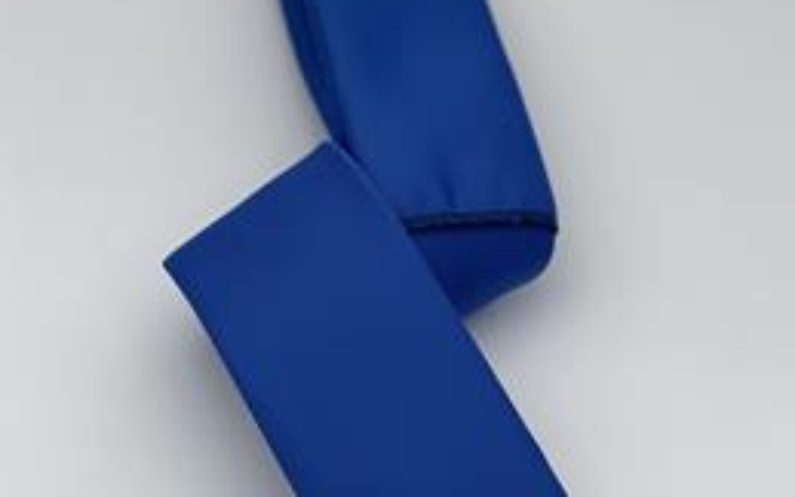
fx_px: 1907
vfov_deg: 14.8
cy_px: 345
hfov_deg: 23.5
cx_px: 411
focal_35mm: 88
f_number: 2
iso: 25
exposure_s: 1/215
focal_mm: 6
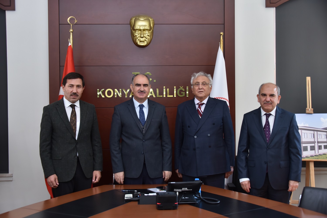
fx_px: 436
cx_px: 164
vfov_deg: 28.1
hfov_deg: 41.1
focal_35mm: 48
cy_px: 109
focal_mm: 48
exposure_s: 1/100
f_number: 5
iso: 640
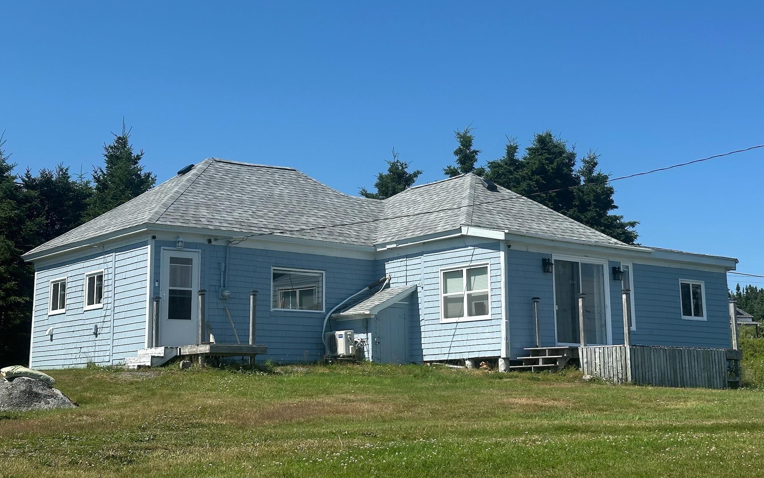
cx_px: 373
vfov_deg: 24.4
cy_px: 213
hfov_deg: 38.2
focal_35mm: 53
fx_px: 1104
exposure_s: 1/4785
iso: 64
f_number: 1.78
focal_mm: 6.86
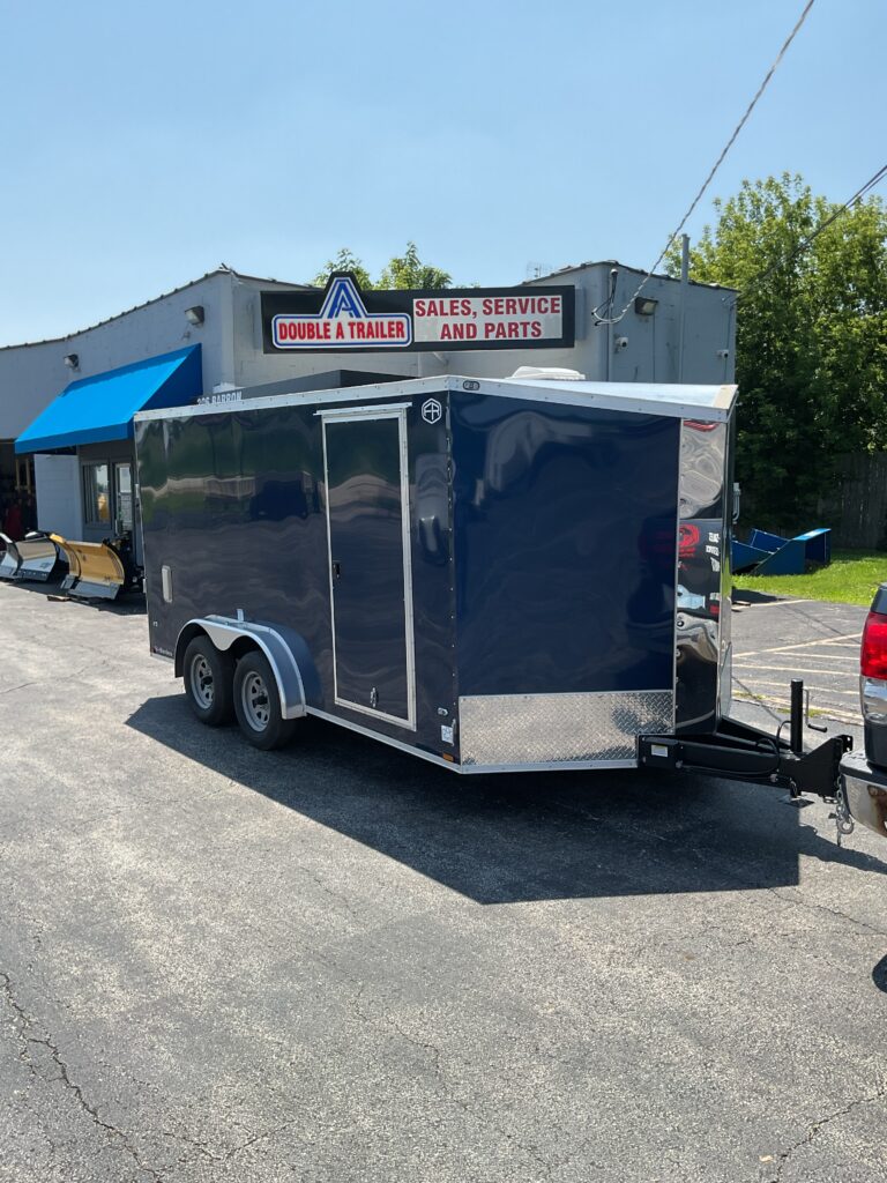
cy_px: 592
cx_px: 444
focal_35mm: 29
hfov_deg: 48.2
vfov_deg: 61.7
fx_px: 991
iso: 16
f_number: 1.8
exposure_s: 1/1626
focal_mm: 3
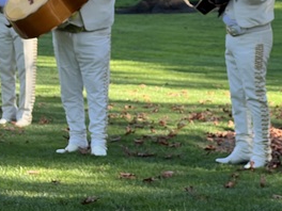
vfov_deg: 8.5
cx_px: -3
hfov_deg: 11.2
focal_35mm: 175
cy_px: 35
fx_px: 1426
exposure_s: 1/101
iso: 32
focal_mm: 9
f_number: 2.8
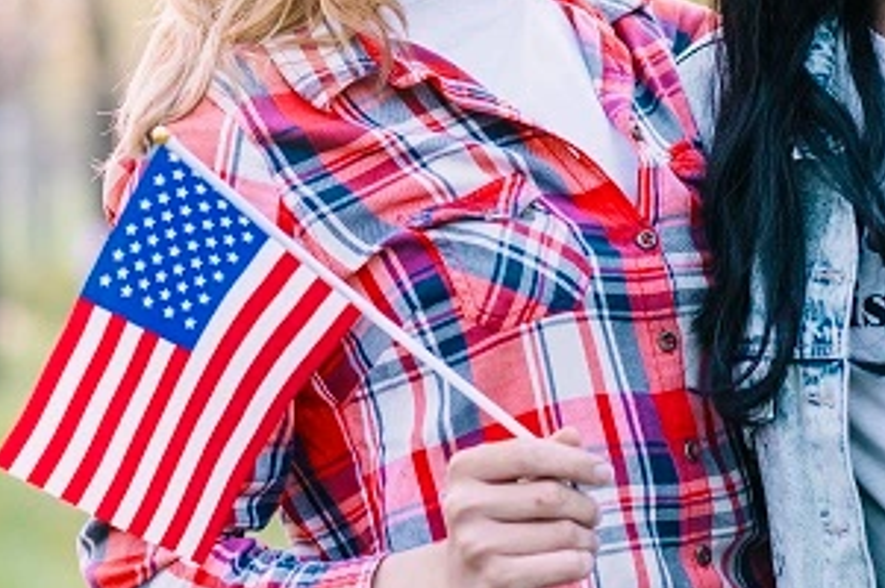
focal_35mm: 226
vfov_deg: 6.1
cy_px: 93
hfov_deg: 9.1
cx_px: 579
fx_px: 5550
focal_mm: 85
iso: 500
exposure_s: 1/200
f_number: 3.2
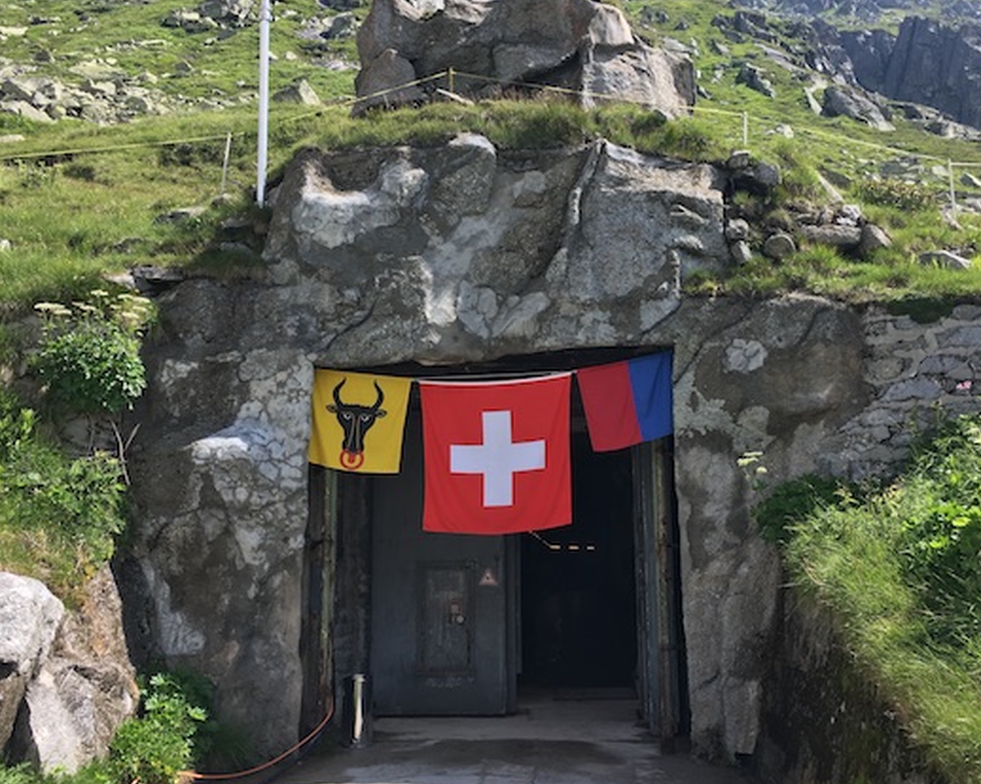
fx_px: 1016
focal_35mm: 35
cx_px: 492
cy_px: 403
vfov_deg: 42.2
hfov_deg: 51.5
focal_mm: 4.15
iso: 25
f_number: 2.2
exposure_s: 1/610
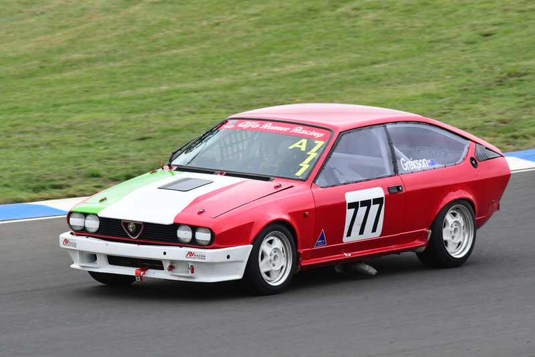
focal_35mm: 750
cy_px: 178
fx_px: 11149
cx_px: 268
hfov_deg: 2.7
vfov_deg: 1.8
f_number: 11
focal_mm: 500
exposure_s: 1/640
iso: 1250
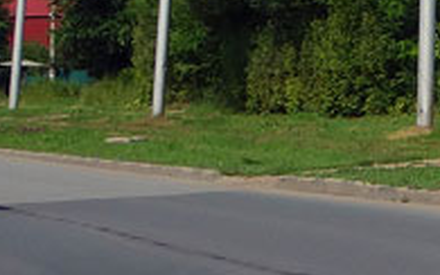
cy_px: -446
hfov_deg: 6.6
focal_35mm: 288
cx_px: 1309
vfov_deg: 4.4
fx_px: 3455
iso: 125
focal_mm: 16.99
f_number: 8
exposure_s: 1/500
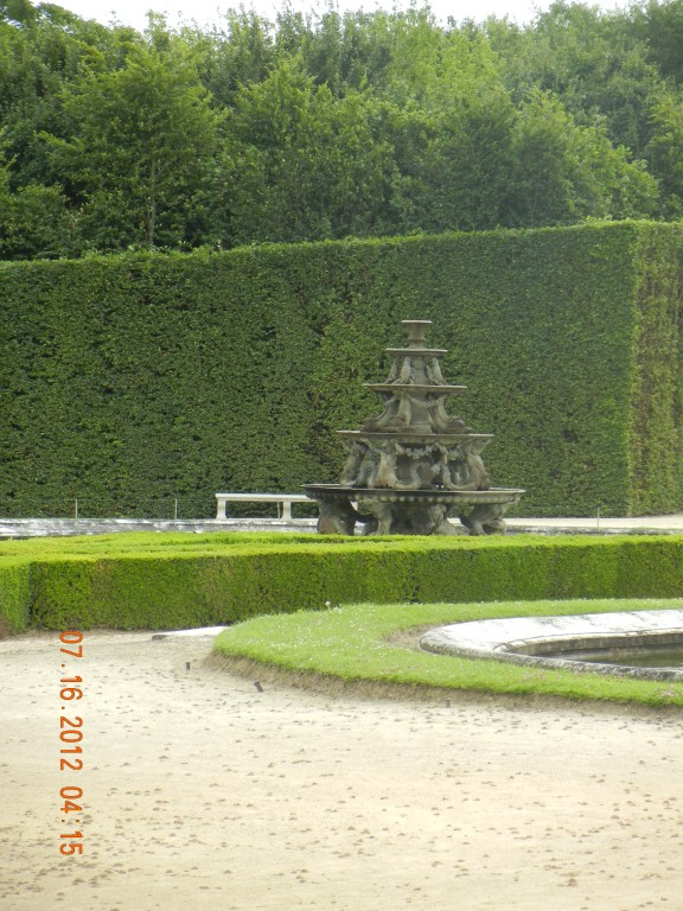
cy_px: 456
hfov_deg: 6.5
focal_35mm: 229
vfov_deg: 8.6
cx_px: 342
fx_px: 6024
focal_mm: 41.2
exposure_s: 1/247
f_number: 4.8
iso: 160
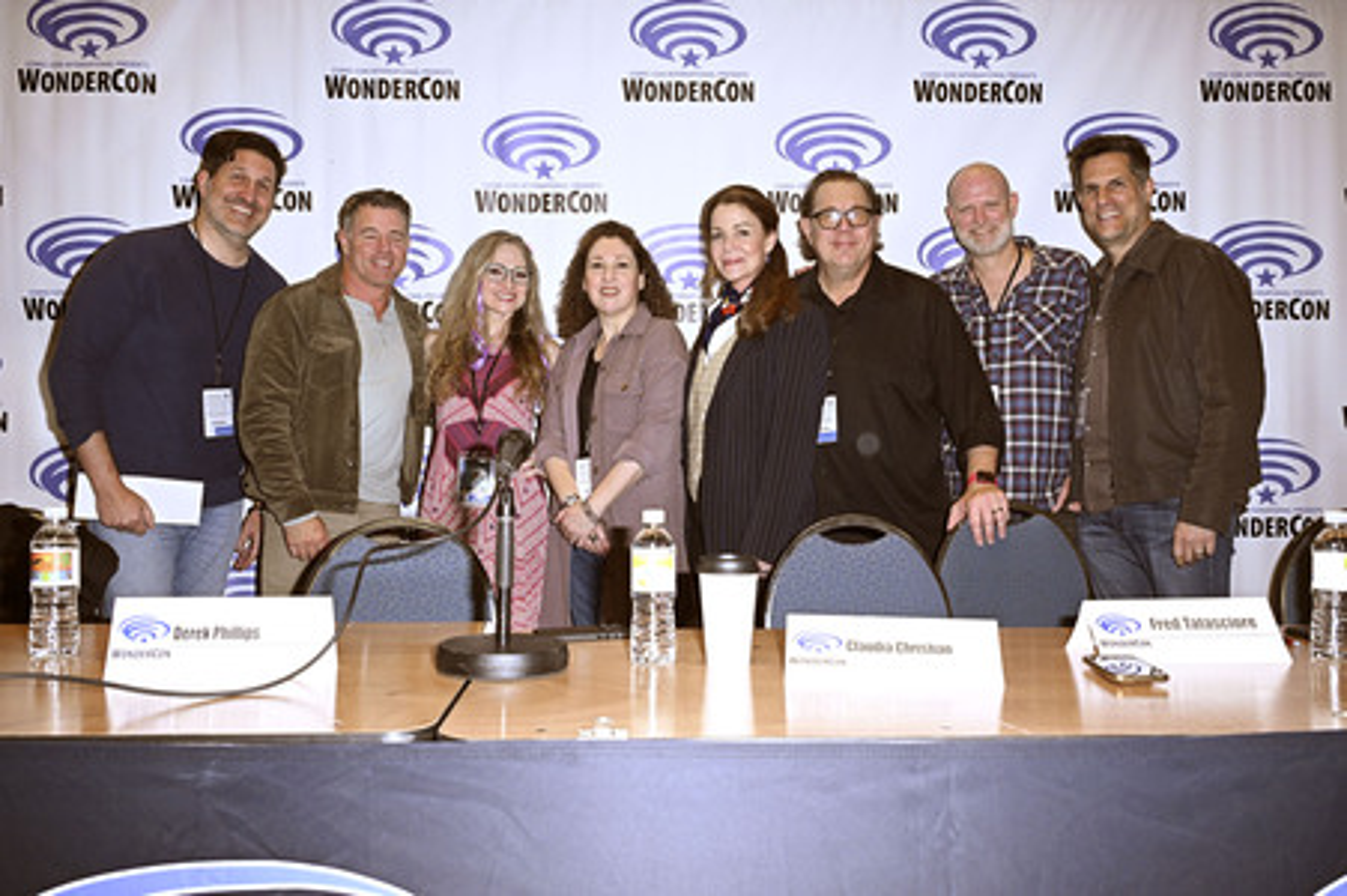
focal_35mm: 31
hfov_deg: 60.3
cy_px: 448
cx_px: 674
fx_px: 1159
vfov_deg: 42.3
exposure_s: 1/250
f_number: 5.6
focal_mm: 31
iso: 2500
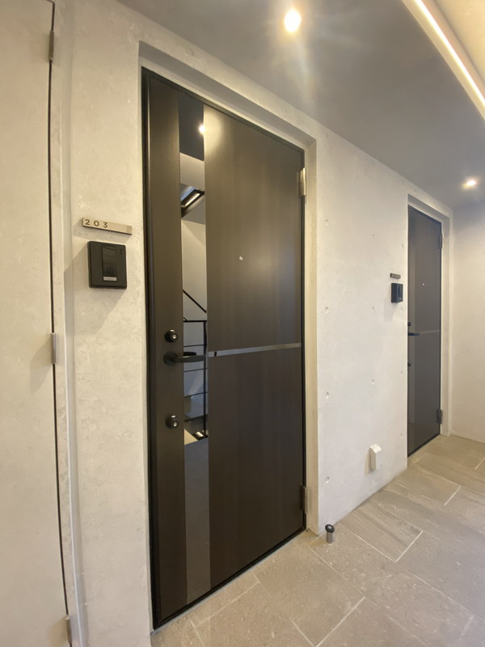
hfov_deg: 89.9
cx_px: 242
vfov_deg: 106.2
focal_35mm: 13
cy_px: 324
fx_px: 243
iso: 500
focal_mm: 1.54
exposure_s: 1/50
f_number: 2.4
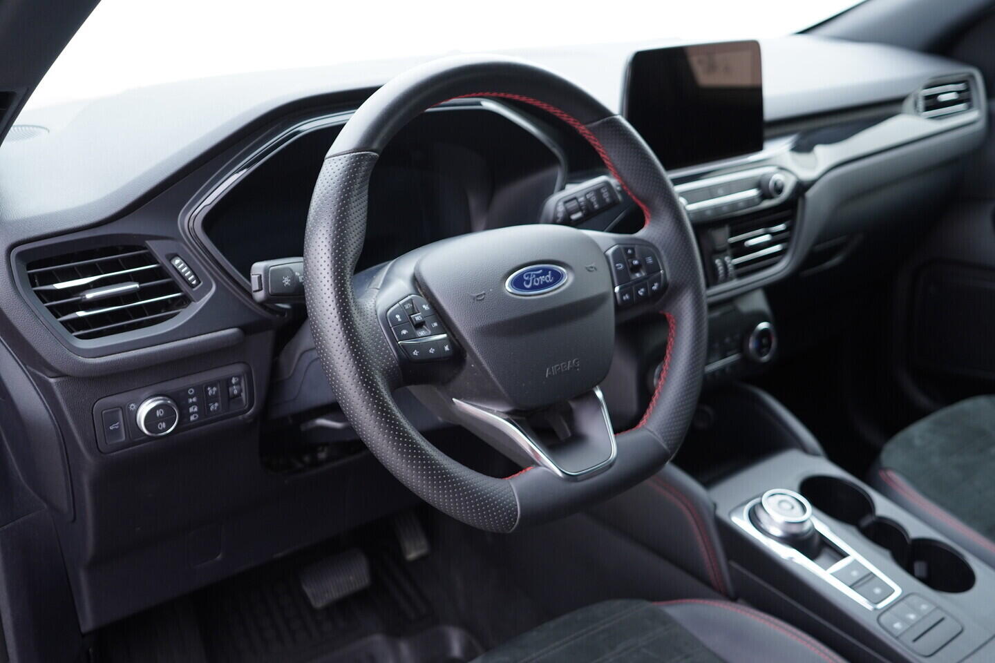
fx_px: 995
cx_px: 498
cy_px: 332
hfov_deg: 53.1
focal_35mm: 36
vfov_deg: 36.9
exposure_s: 1/40
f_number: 2.8
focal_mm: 24
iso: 320
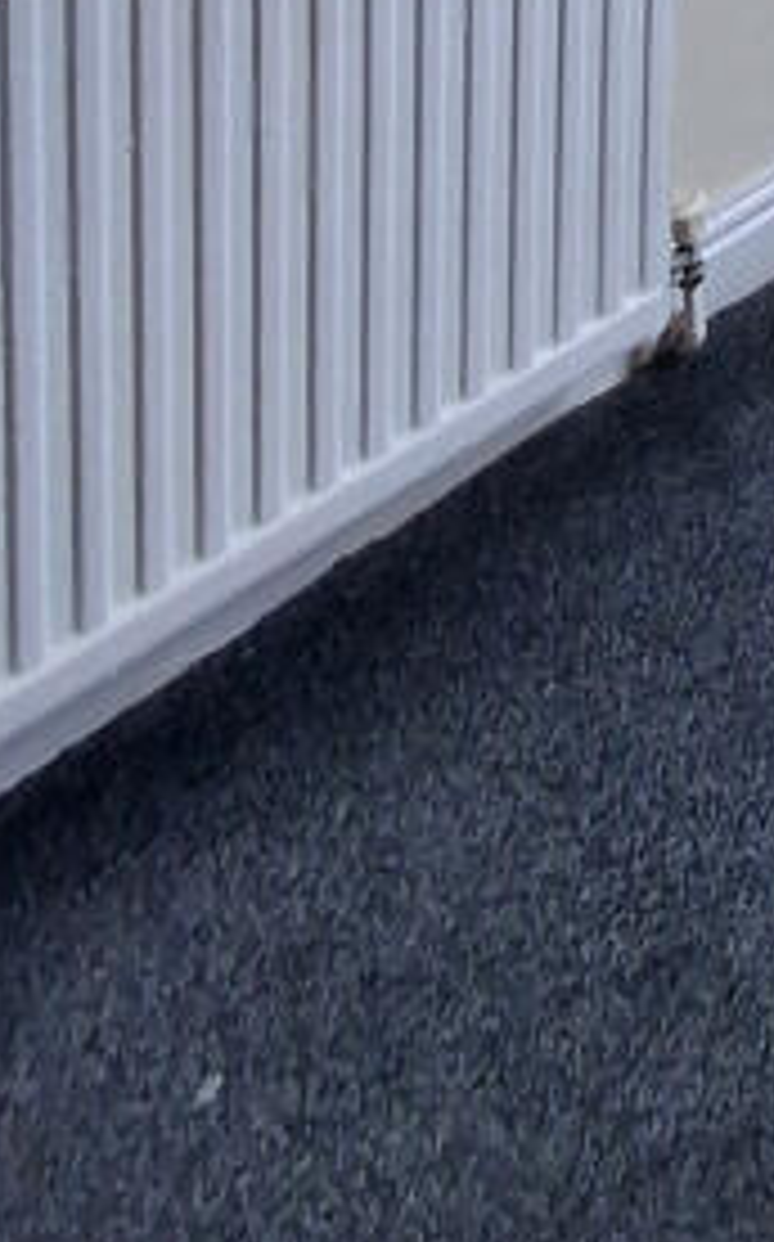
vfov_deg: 21.3
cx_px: 1269
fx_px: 2131
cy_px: -999
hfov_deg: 17.7
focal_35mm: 63
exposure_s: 1/239
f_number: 2.2
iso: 40
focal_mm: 1.64
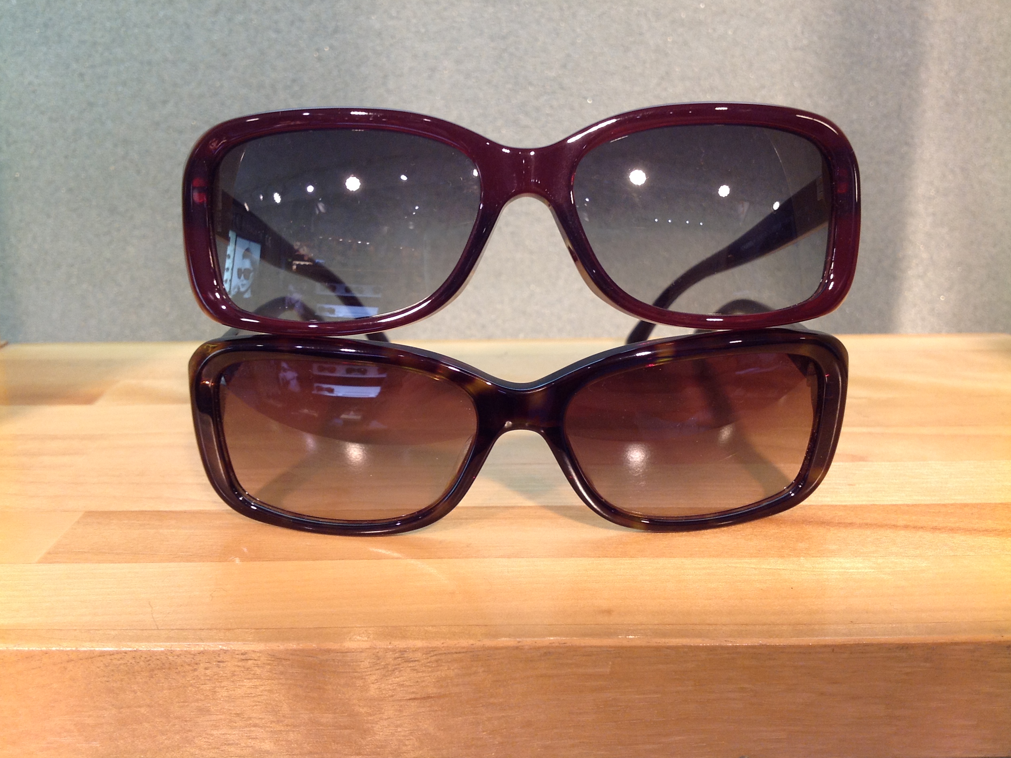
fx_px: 1051
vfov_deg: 39.7
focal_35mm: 36
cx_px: 503
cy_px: 374
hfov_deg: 51.4
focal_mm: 4.28
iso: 80
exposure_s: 1/20
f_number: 2.4
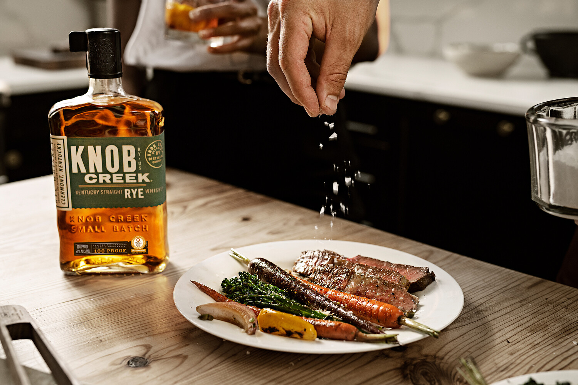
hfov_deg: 39.6
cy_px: 192
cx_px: 289
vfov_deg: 27.0
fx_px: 803
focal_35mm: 50
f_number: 4
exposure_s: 1/160
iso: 320
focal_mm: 50
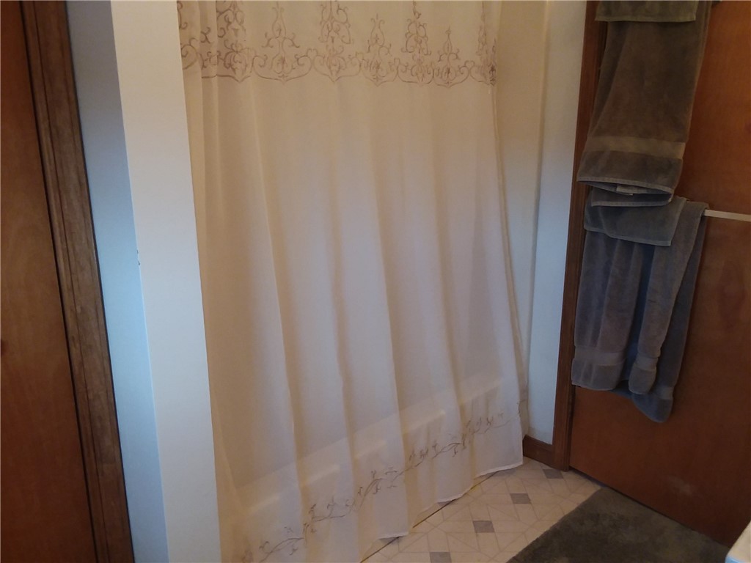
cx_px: 376
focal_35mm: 29
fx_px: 629
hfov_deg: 61.7
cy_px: 282
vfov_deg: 48.2
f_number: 1.9
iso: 80
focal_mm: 2.47
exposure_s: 1/30
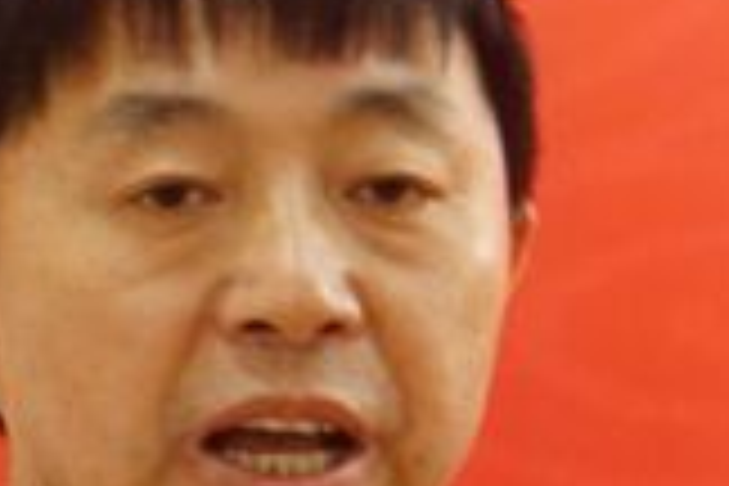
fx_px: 15409
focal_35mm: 761
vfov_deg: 1.8
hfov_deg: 2.7
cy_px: 628
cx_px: 396
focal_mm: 103
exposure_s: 1/40
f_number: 6.3
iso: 1600
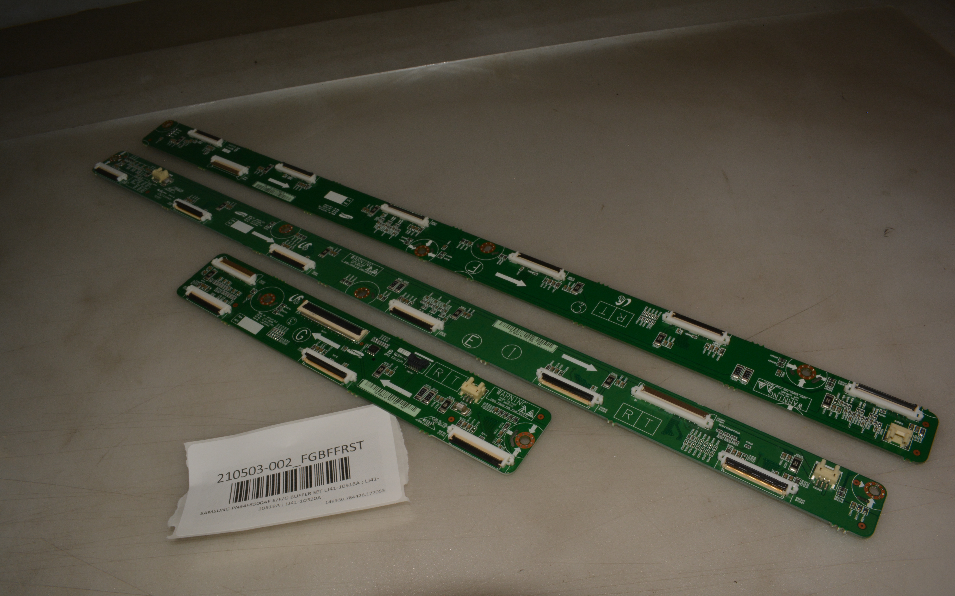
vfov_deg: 44.5
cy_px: 315
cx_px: 480
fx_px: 729
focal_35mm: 28
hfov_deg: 66.5
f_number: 22
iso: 250
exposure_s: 1/100
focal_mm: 18
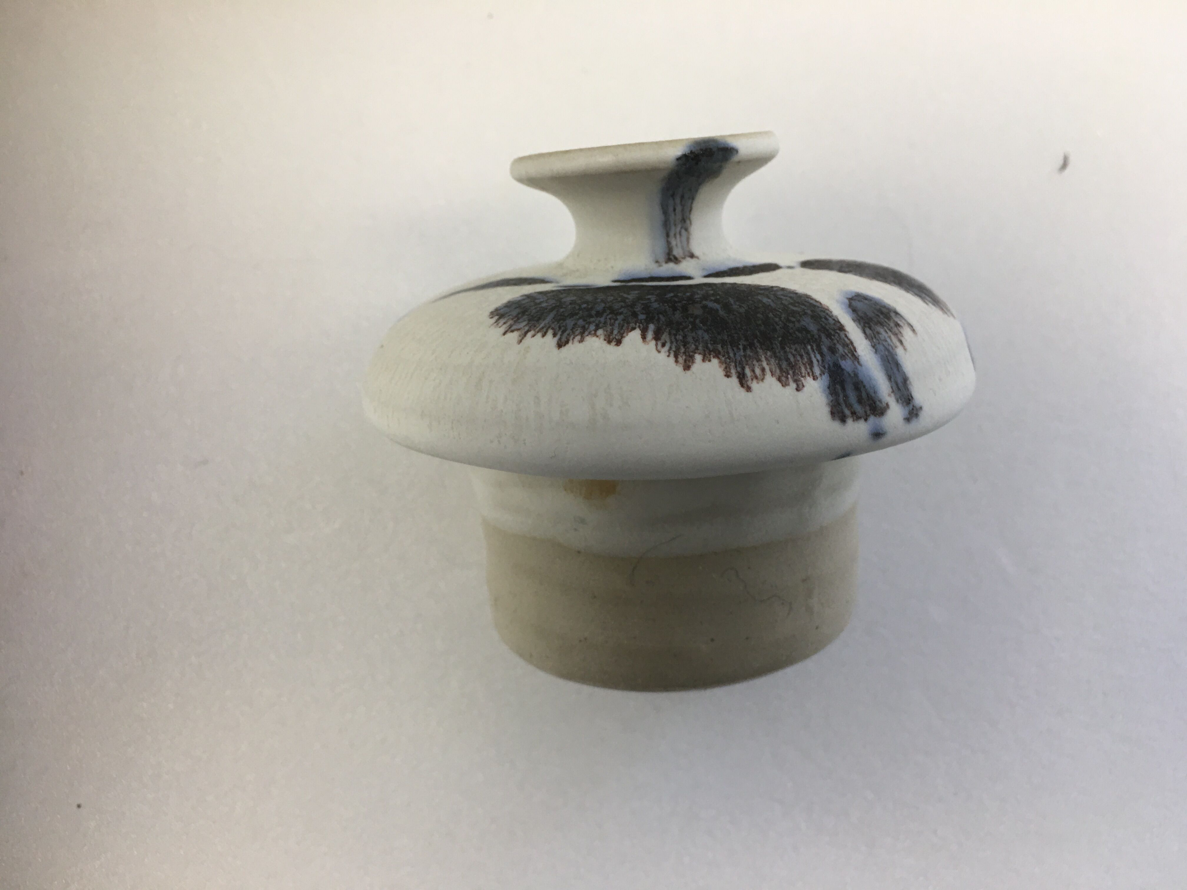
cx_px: 594
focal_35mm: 29
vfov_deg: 48.2
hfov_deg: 61.7
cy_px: 445
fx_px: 994
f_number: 2.2
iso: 25
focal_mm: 4.15
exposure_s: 1/33
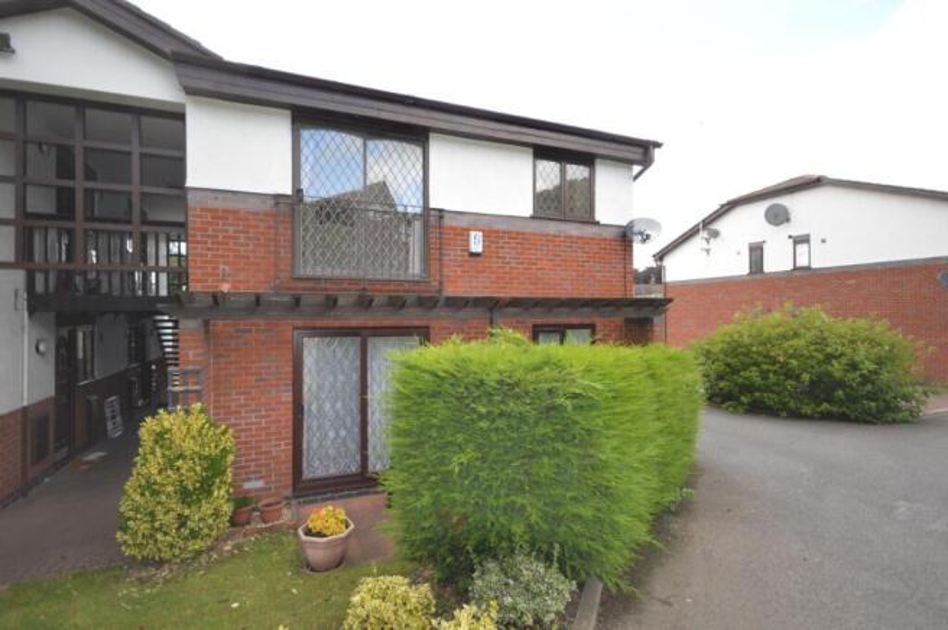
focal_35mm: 18
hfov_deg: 90.1
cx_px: 474
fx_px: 474
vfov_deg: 67.3
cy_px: 315
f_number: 4.5
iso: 180
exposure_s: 1/125
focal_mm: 12
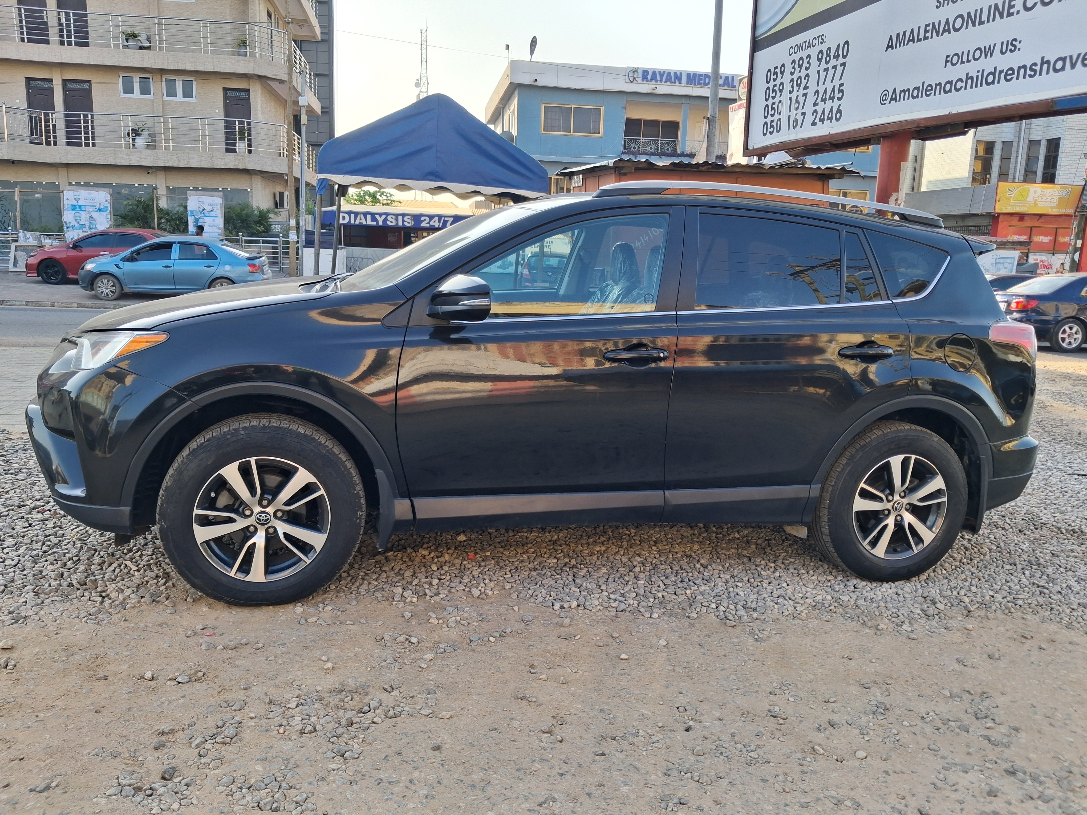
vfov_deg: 51.4
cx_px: 544
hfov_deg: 65.3
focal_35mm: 27
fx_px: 848
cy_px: 408
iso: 20
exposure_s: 1/161
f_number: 1.8
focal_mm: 4
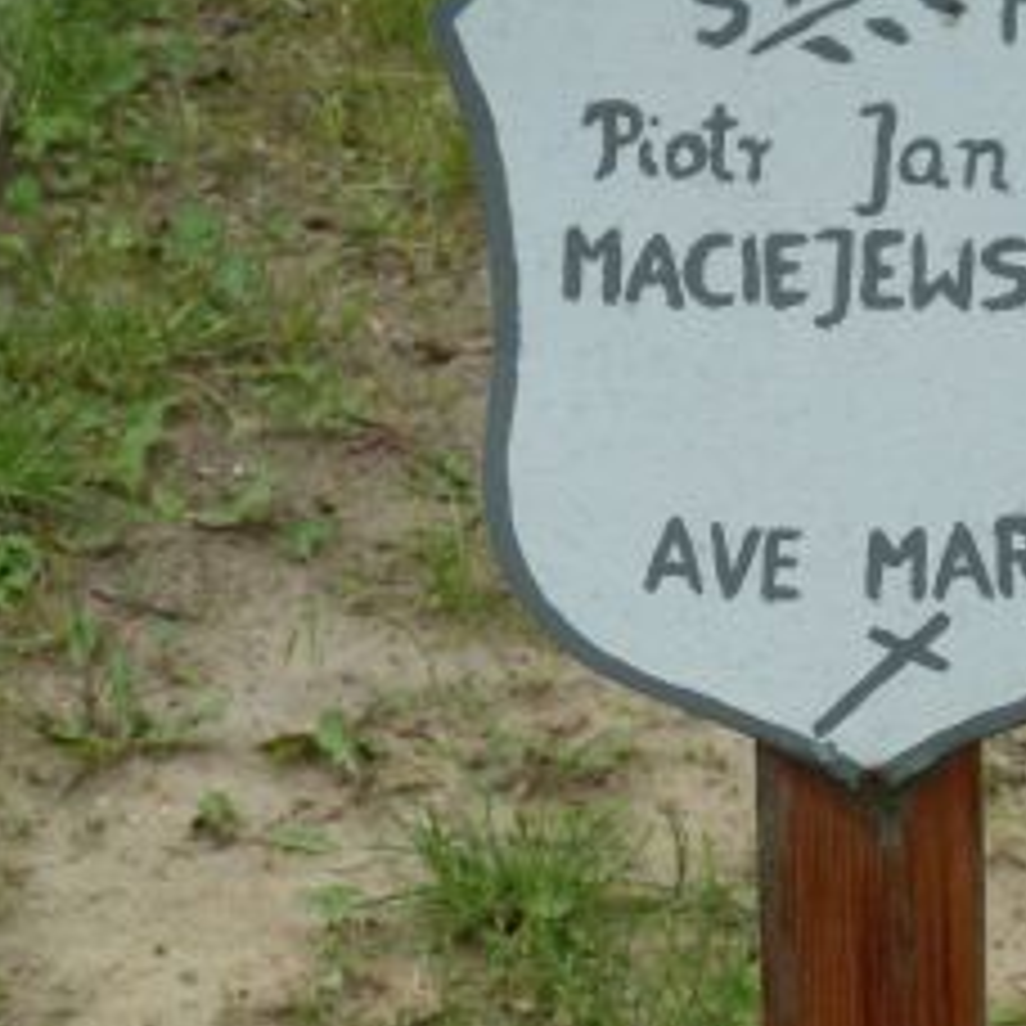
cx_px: 720
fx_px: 6941
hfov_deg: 8.4
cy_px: 378
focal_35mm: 207
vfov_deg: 8.5
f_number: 4.4
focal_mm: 18.2
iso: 160
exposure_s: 1/400
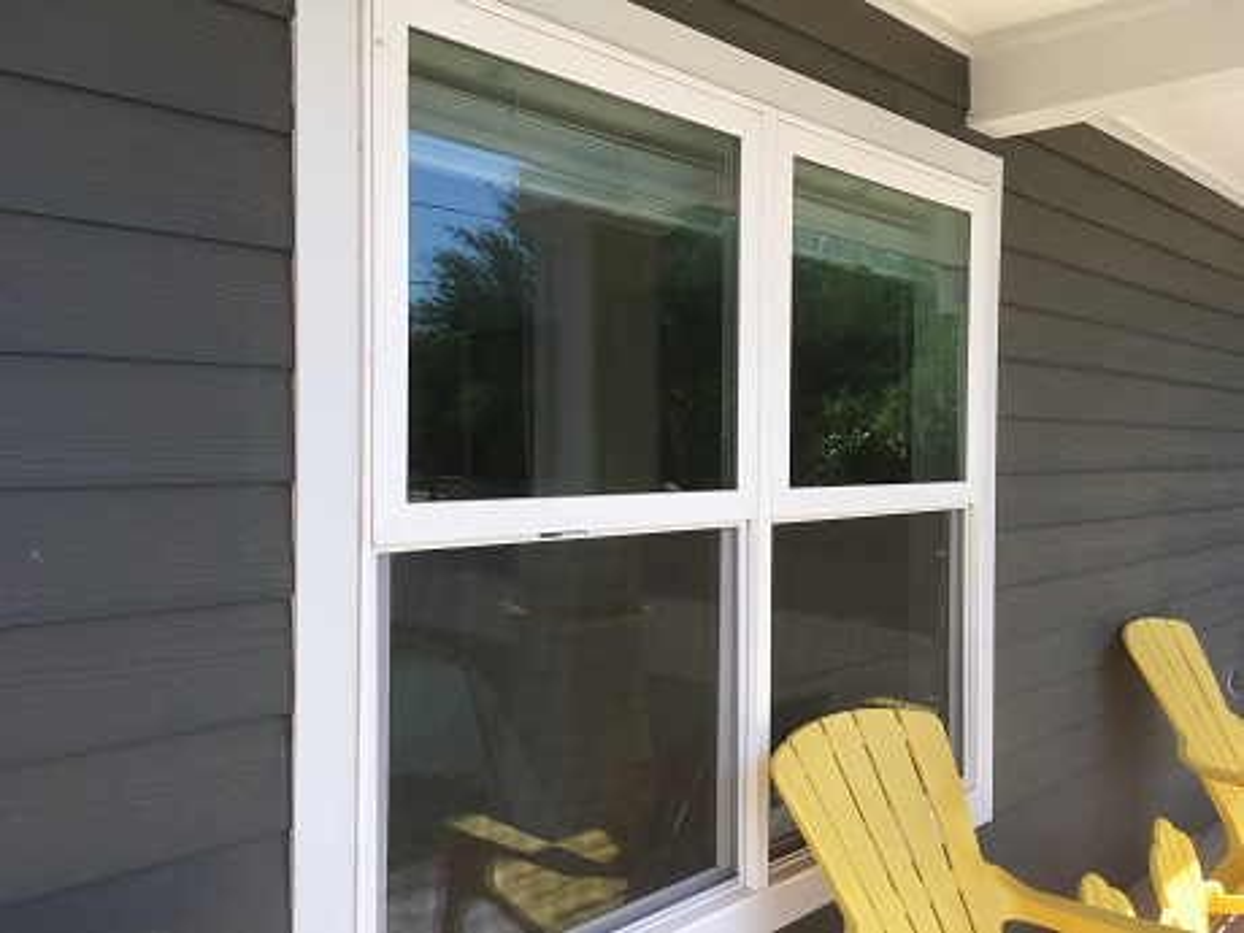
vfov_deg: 48.2
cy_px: 466
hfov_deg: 61.7
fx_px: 1042
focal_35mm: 29
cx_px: 622
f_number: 2.2
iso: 25
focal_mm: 4.15
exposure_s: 1/769
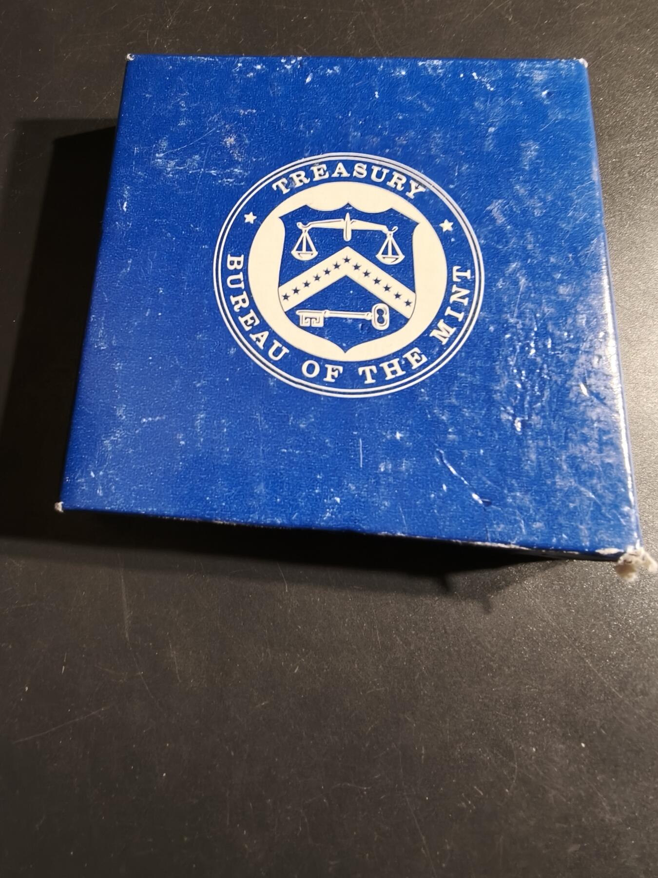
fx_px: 583
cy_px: 439
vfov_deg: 73.9
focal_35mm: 23
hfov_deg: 58.9
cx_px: 329
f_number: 2
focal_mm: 2.32
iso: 125
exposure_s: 1/50
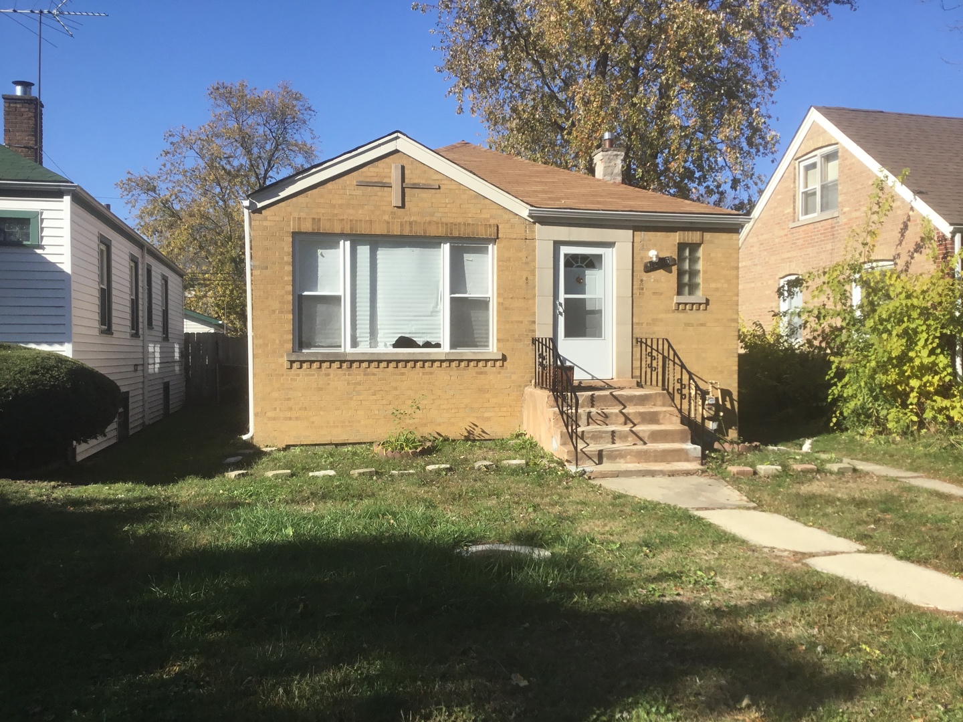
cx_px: 482
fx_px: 862
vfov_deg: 45.4
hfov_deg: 58.4
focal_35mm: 31
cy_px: 361
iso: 25
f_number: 2.4
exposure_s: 1/1087
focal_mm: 3.3
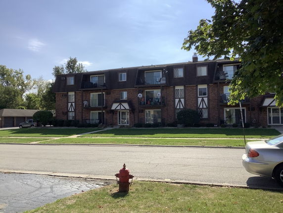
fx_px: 253
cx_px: 142
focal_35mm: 31
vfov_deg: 45.4
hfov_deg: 58.4
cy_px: 106
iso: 25
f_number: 2.4
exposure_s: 1/1988
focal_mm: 3.3
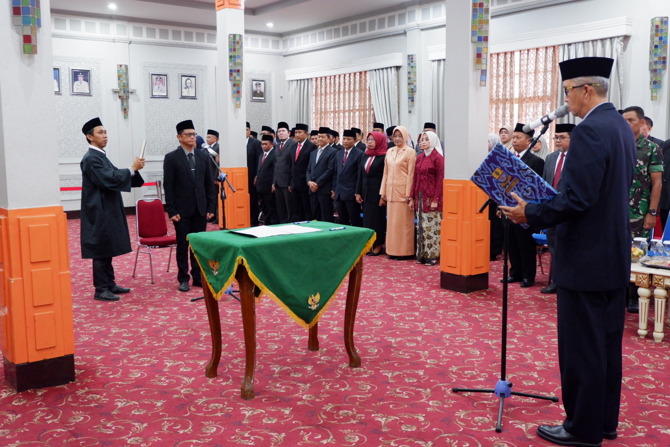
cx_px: 335
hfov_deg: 54.4
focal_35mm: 35
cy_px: 224
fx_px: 651
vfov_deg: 37.9
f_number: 4.4
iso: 3200
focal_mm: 23.5
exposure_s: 1/17
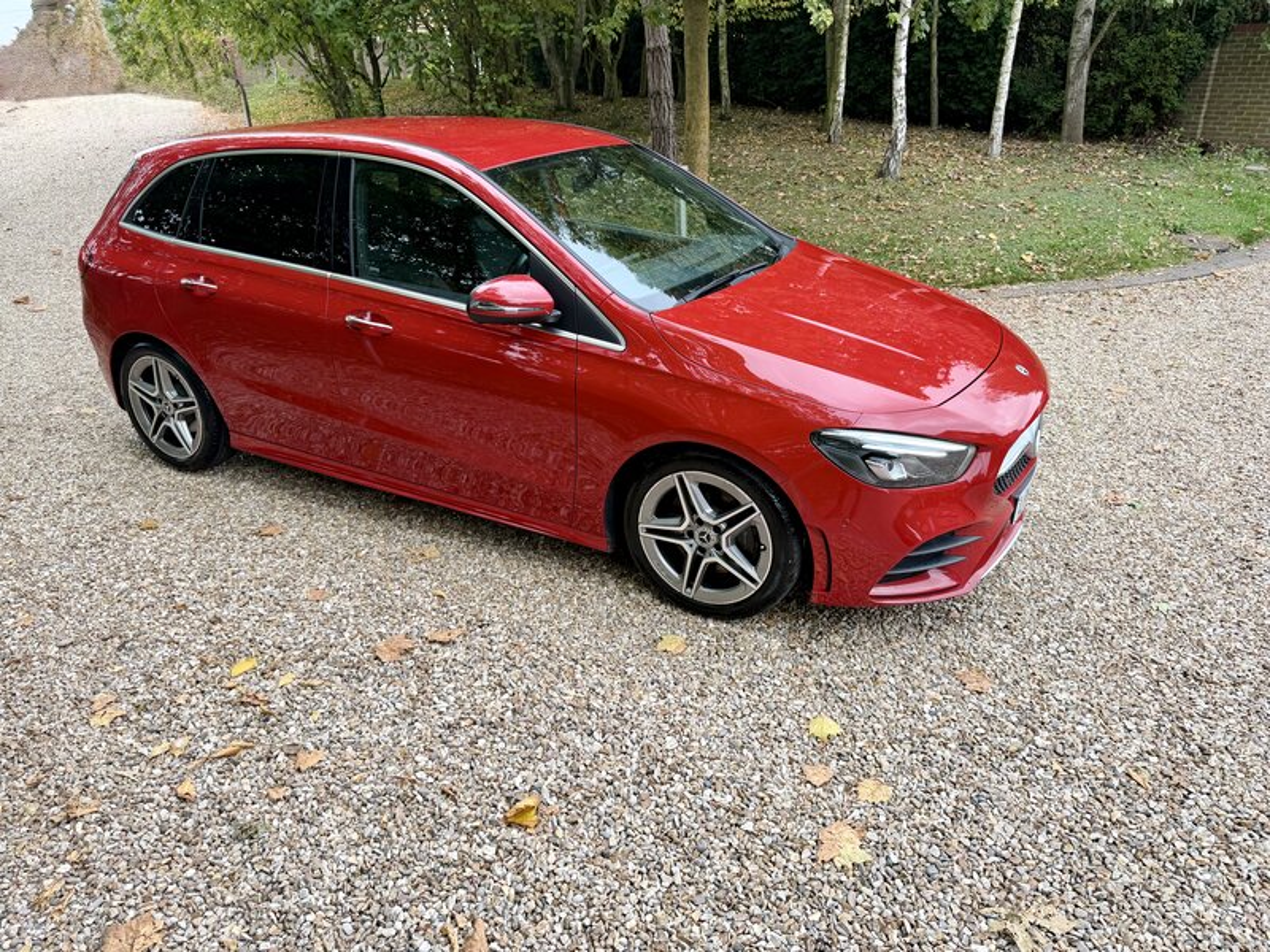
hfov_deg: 71.6
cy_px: 476
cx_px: 635
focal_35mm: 24
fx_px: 881
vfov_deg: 56.8
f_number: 1.78
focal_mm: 6.76
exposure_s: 1/159
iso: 64
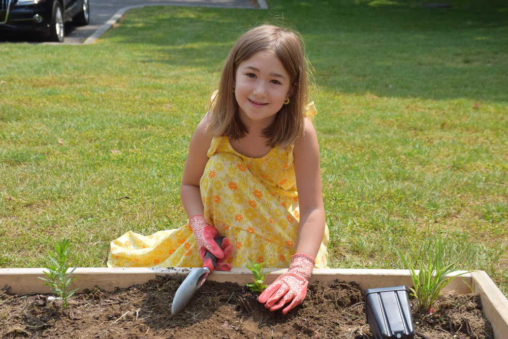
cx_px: 254
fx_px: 847
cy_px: 170
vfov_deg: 22.6
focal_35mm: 60
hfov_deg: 33.4
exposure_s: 1/400
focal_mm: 40
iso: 200
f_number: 10
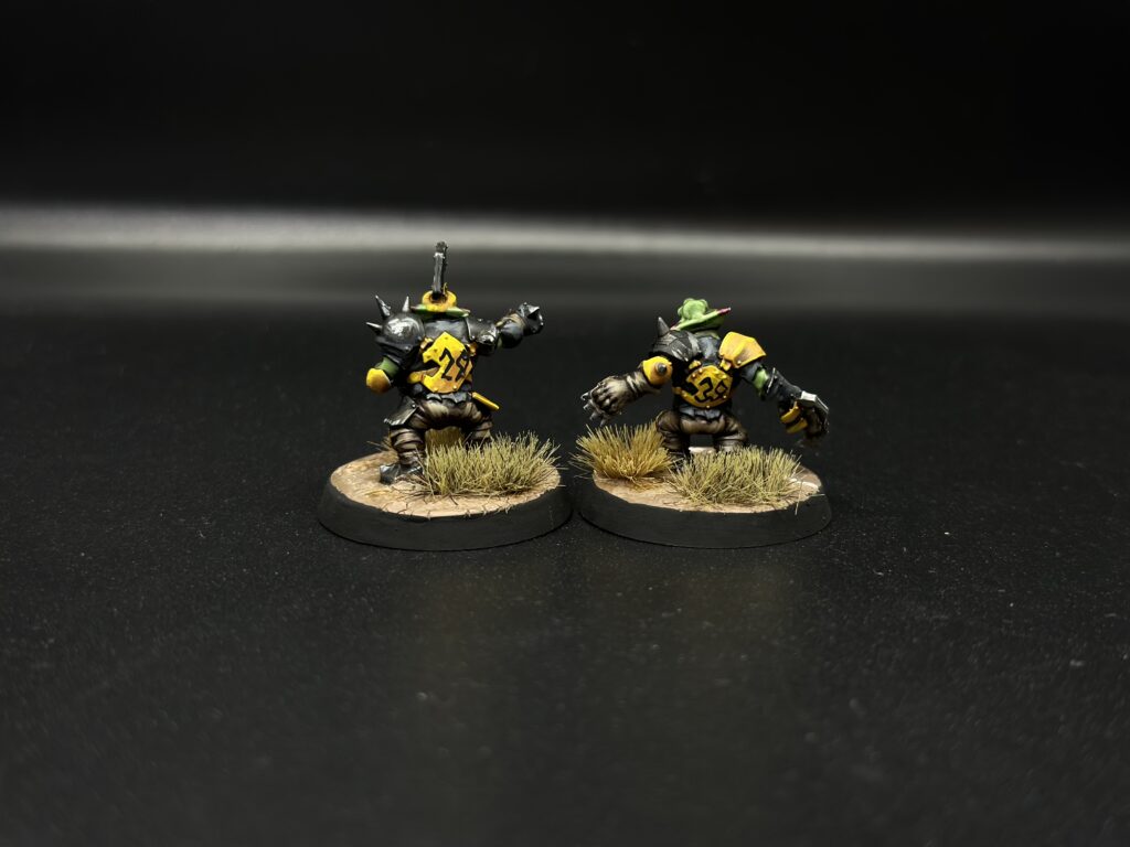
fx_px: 1567
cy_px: 424
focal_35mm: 48
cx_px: 565
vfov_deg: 30.3
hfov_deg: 39.7
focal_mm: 6.86
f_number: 1.78
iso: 80
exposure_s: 1/160
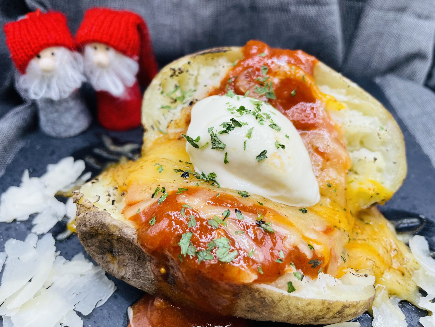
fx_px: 327
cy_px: 164
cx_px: 218
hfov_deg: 67.3
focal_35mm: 26
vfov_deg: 53.1
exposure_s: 1/200
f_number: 1.6
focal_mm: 4.2
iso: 32
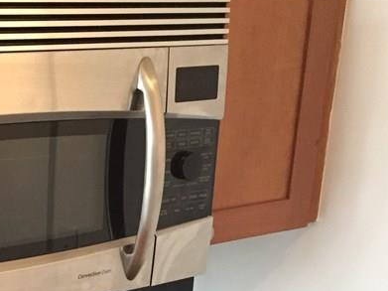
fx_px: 852
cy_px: 374
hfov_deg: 24.3
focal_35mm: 76
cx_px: -16
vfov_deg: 18.1
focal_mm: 4.15
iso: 200
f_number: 2.2
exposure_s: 1/30
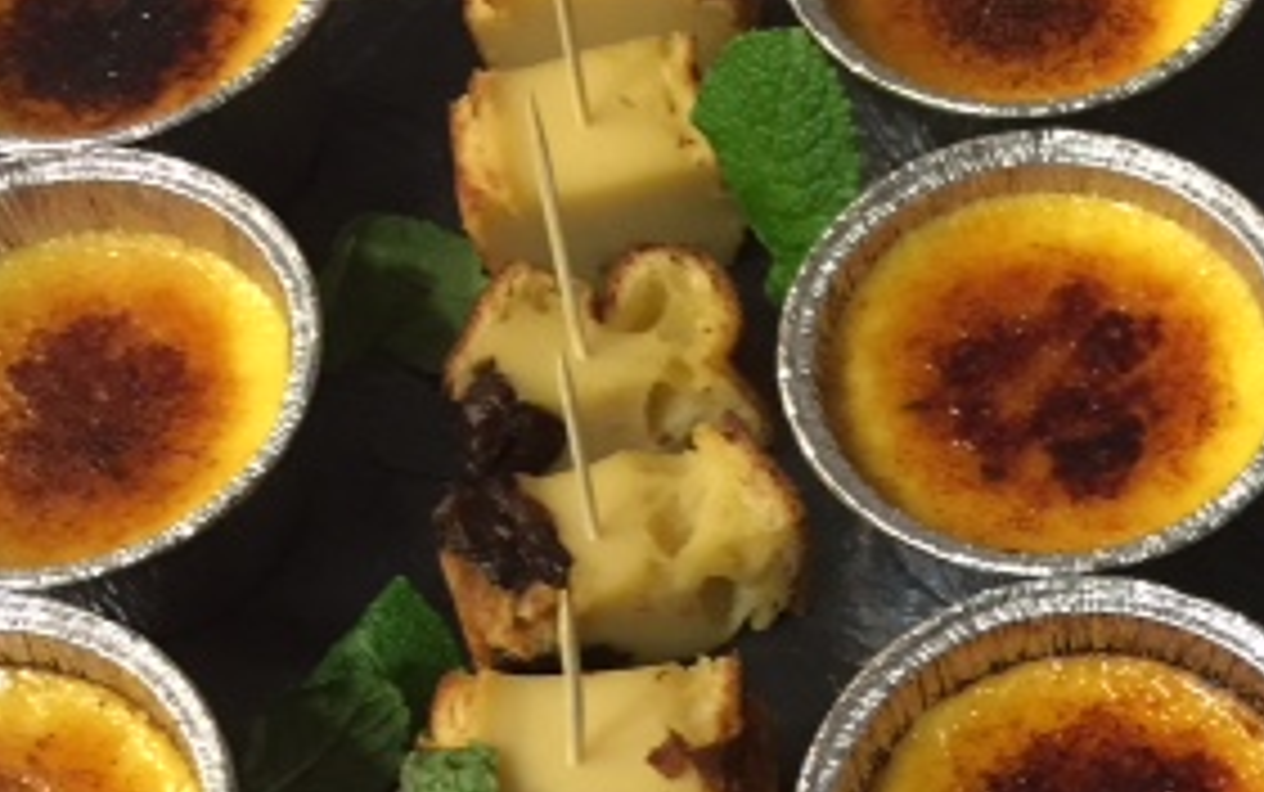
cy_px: 832
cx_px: 1003
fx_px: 2413
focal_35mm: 70
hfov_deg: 28.7
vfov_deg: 18.1
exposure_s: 1/33
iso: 200
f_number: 2.2
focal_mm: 4.15
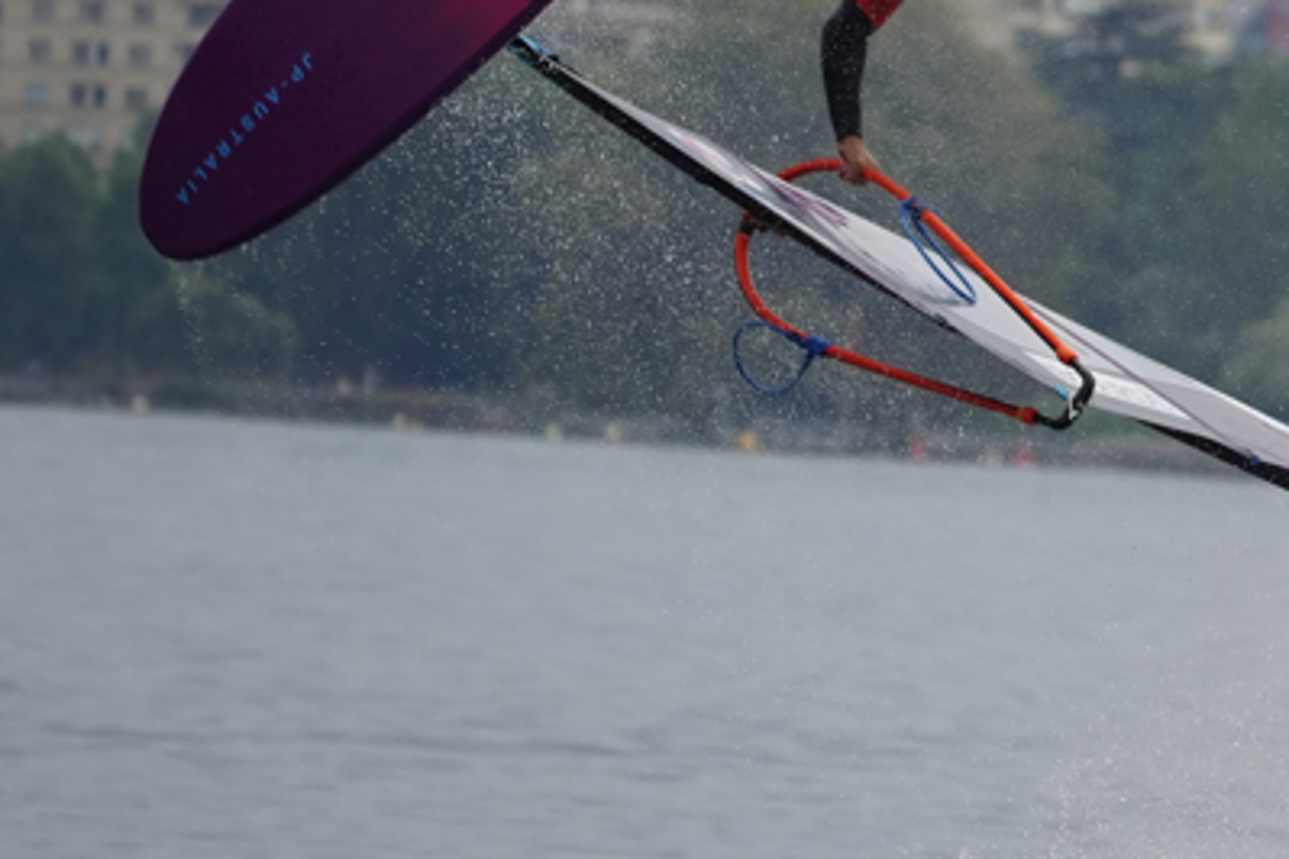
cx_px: 1913
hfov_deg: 2.7
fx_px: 27246
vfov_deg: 1.8
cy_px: -161
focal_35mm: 761
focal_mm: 253
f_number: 5.6
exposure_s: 1/1000
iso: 640
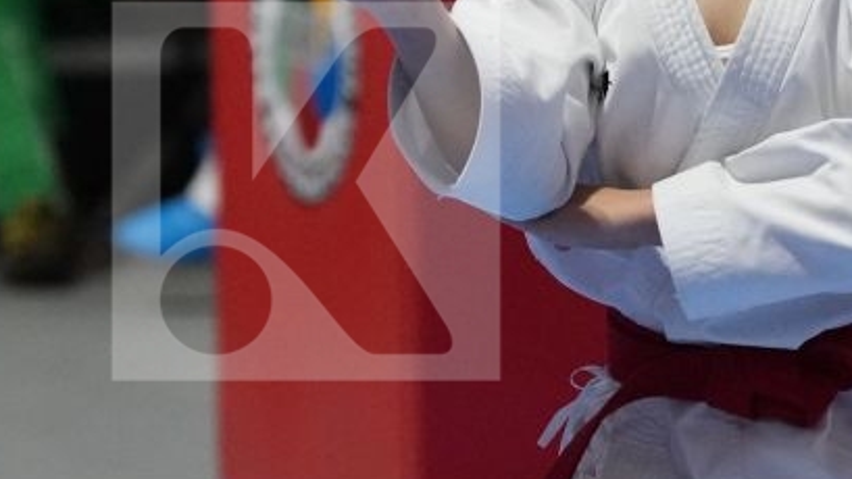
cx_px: 1012
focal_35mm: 512
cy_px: 192
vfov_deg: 2.4
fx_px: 11566
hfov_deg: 4.2
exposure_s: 1/500
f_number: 2.8
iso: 4000
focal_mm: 111
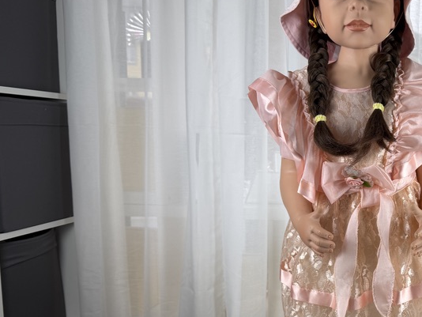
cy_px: 217
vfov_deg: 31.2
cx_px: 373
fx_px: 561
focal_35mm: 46
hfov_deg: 38.6
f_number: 1.78
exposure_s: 1/163
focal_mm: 6.76
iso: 64
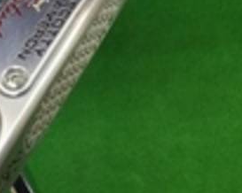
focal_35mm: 71
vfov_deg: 21.4
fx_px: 508
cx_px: -12
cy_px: 54
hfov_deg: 25.2
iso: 80
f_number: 2.4
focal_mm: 3.3
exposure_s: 1/30
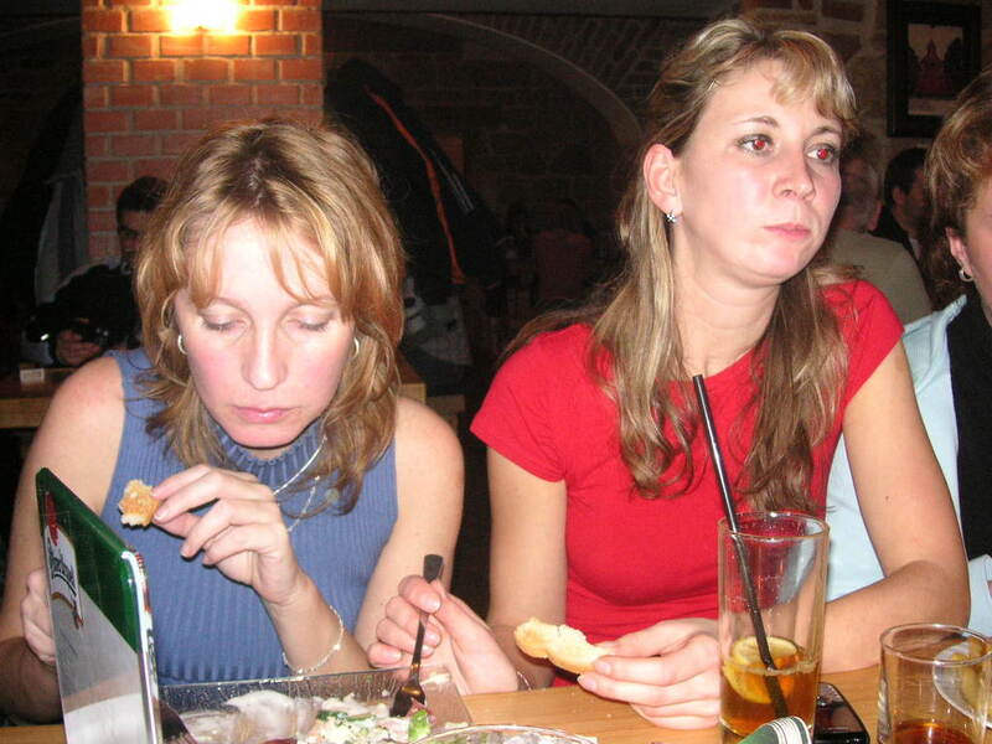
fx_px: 1060
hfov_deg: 50.1
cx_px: 496
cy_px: 372
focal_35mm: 37
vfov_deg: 38.7
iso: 160
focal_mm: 6.1
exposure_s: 1/45
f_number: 2.8
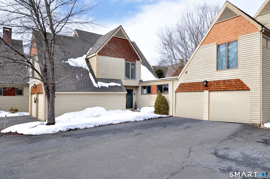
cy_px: 90
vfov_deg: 56.0
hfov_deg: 77.4
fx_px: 169
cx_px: 135
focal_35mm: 22
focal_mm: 15
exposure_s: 1/320
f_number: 8
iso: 320
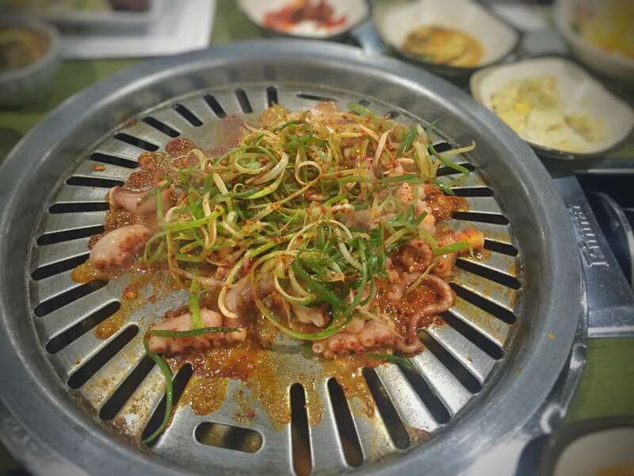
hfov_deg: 61.7
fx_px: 531
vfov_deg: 48.2
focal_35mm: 29
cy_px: 238
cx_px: 317
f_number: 2.2
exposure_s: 1/30
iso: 160
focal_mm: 4.15
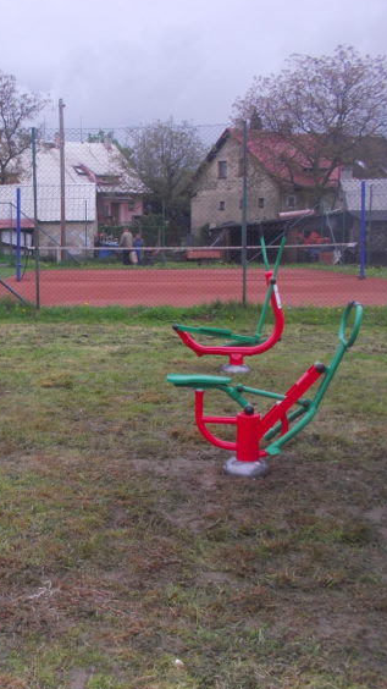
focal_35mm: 43
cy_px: 343
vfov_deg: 47.4
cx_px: -18
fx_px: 785
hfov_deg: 26.0
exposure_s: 1/400
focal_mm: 4.1
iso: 80
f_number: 3.3
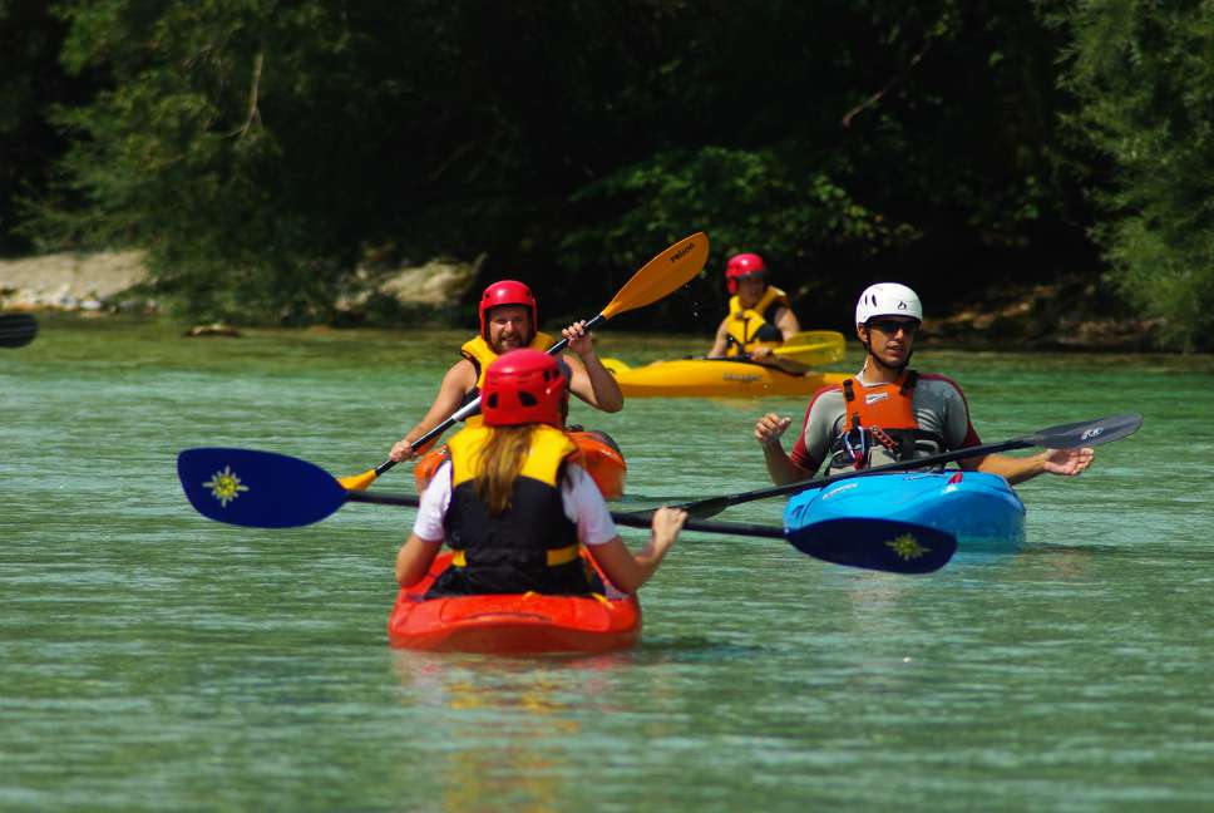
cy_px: 406
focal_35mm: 450
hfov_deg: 4.6
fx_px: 15193
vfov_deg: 3.1
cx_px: 607
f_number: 8
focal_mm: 300
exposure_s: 1/640
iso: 160
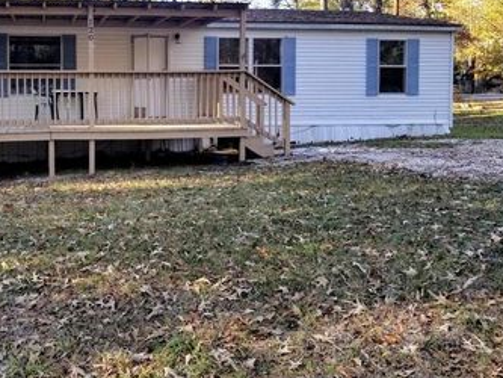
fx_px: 567
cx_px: 150
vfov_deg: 36.5
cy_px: 132
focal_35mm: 39
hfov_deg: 46.7
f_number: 1.7
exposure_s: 1/524
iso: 50
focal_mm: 4.25
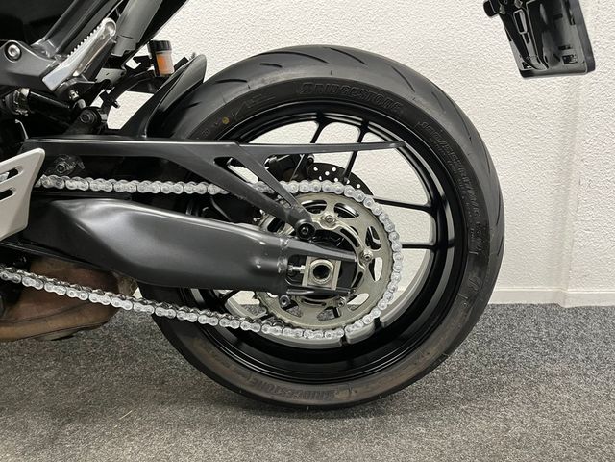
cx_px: 308
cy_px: 231
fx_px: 462
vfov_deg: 53.1
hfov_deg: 67.3
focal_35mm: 26
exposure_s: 1/50
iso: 250
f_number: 1.6
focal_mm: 5.1
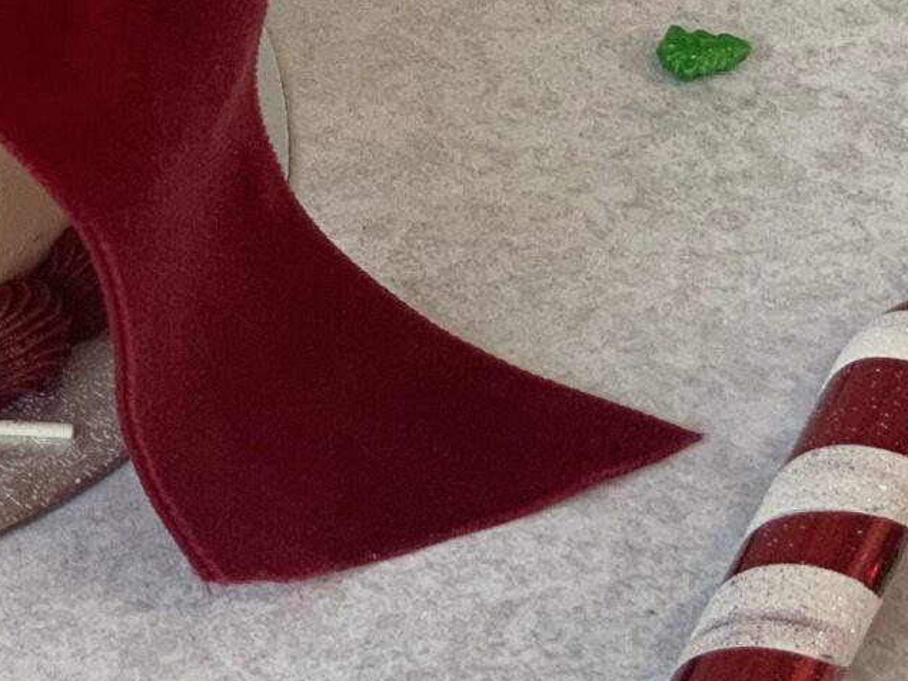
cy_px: 70
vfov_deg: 12.6
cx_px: -305
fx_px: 3068
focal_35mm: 117
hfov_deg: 15.9
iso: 64
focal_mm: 3
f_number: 1.8
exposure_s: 1/100
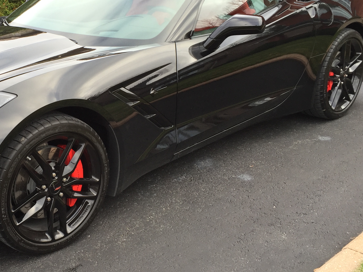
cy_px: 117
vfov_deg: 27.5
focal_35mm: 53
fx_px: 556
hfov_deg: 34.8
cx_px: 62
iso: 32
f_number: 2.2
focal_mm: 4.15
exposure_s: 1/129
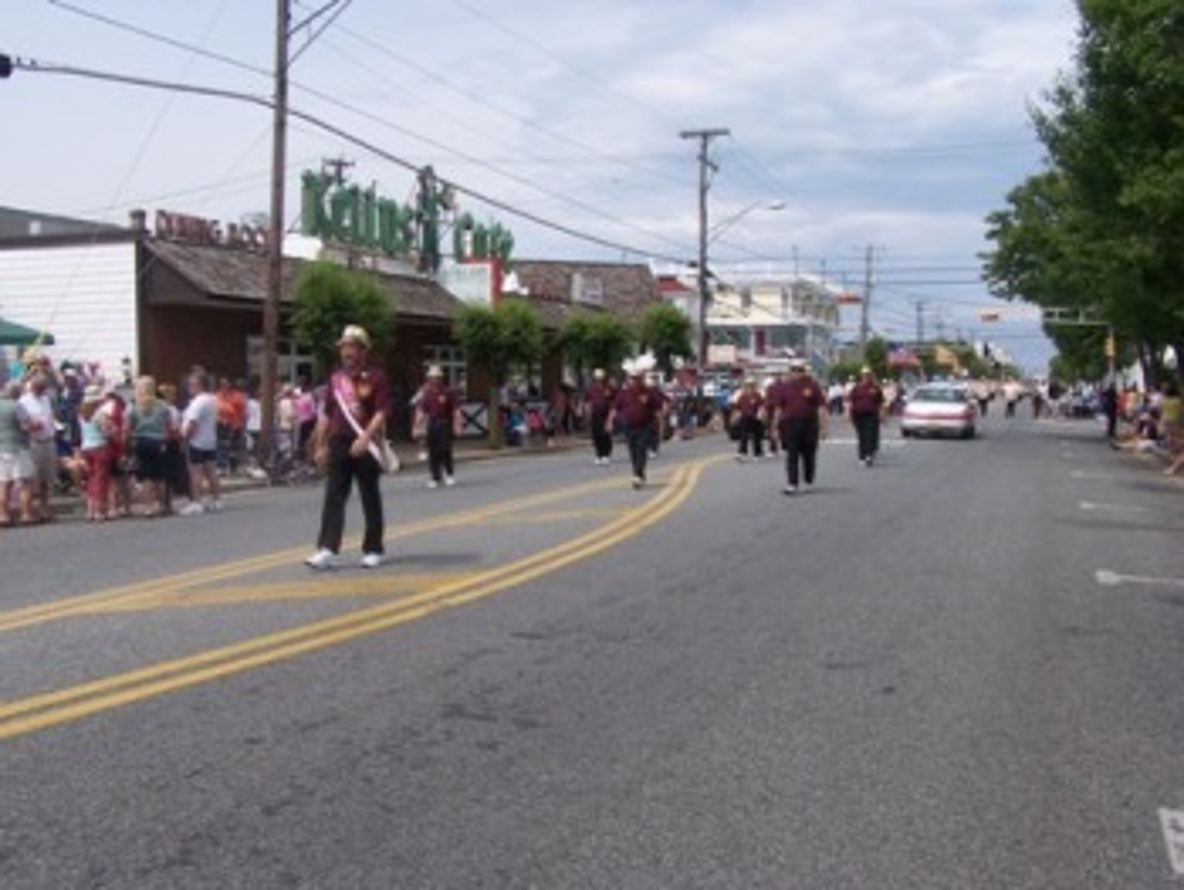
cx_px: 592
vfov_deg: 37.8
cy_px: 445
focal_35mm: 38
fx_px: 1301
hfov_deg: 48.9
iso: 80
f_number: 5.6
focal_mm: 6.3
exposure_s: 1/500
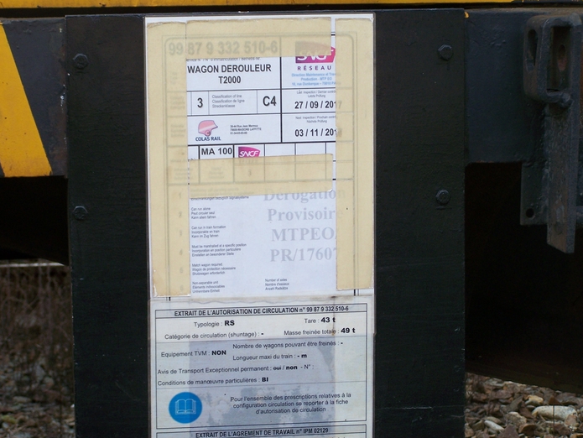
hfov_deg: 18.2
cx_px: 261
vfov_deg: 13.7
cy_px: 200
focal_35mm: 108
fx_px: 1820
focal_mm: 15.6
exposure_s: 1/200
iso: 80
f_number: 3.2
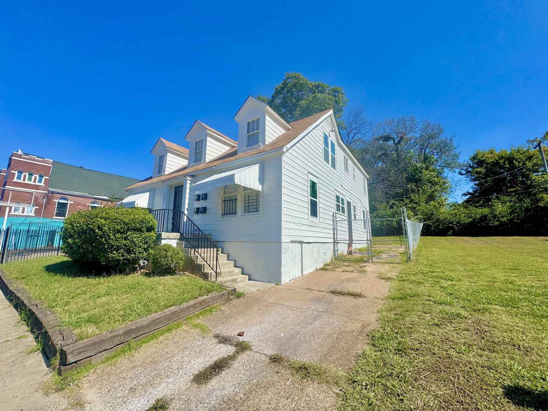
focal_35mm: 14
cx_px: 274
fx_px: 222
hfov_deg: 102.1
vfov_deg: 85.7
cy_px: 206
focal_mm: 2.22
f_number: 2.2
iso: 40
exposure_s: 1/3906
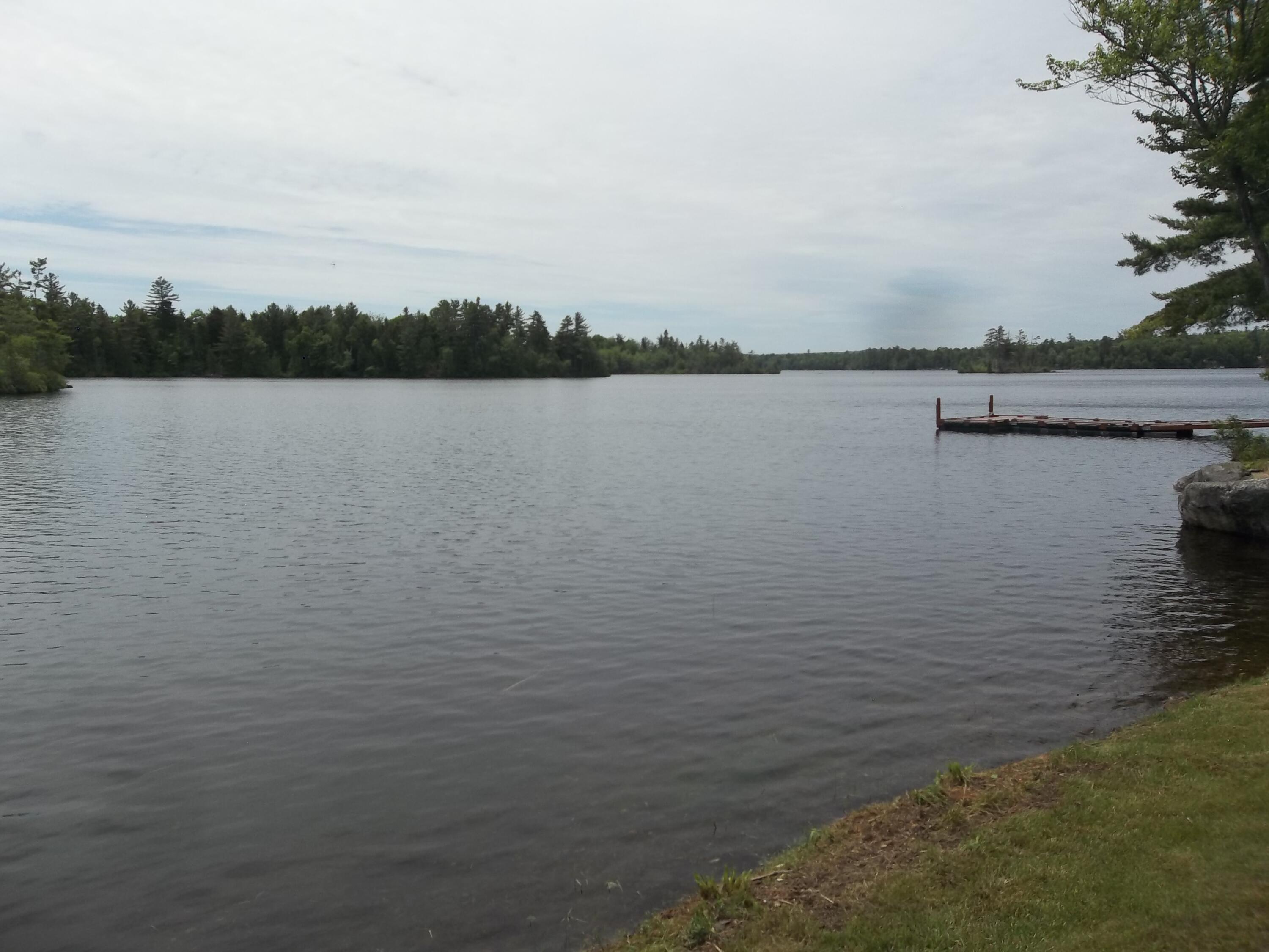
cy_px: 476
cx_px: 634
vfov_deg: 51.4
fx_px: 990
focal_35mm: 27
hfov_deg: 65.3
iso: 80
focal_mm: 4.9
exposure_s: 1/320
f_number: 8.9
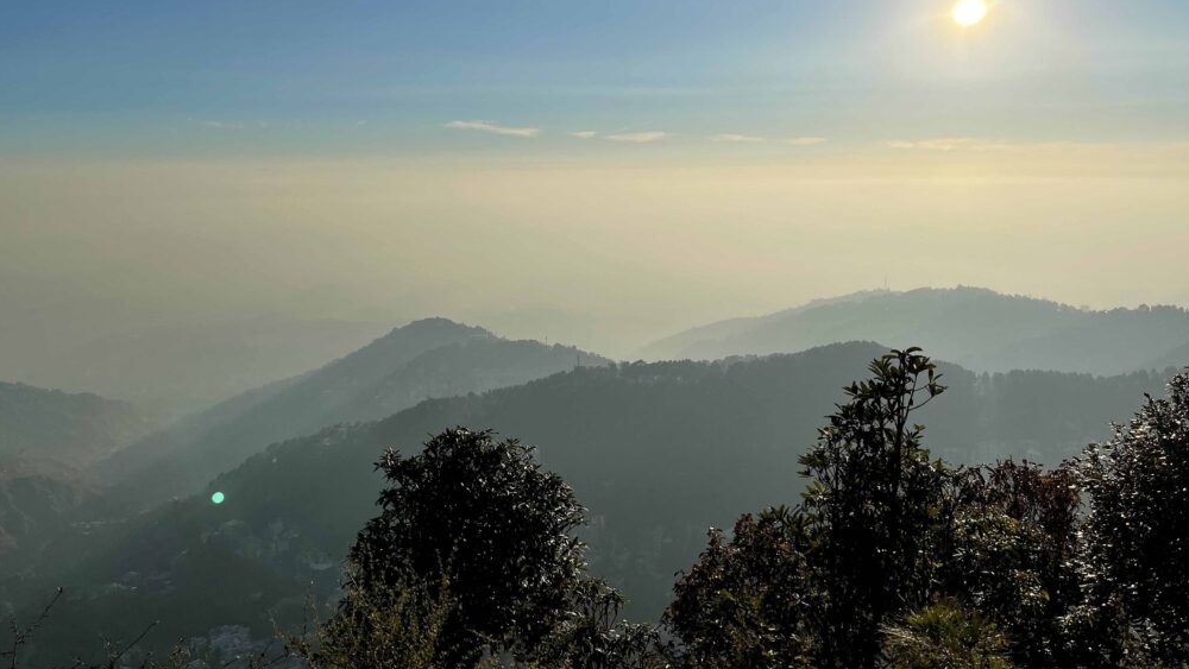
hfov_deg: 66.1
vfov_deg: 39.9
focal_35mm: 29
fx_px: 914
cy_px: 244
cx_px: 586
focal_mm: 5.1
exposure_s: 1/15152
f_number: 1.6
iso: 32
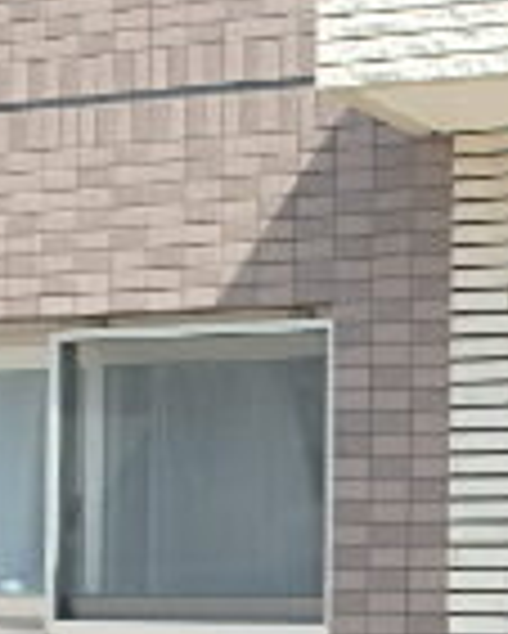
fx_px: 1746
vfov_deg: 20.2
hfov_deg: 14.8
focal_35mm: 93
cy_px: 549
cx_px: 863
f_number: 3.5
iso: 125
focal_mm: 3.7
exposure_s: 1/250
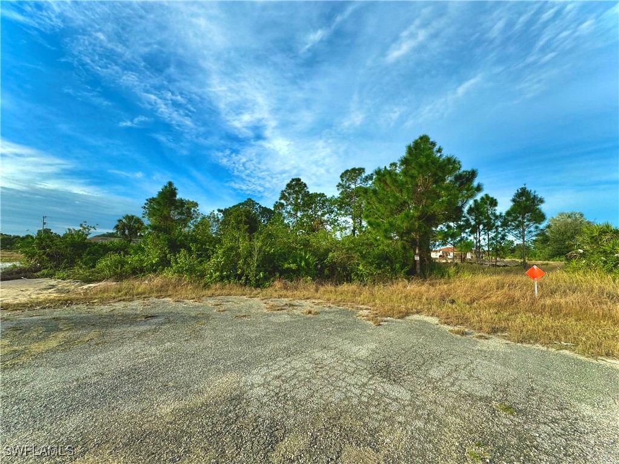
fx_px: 250
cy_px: 232
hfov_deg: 102.1
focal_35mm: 14
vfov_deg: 85.7
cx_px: 310
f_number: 2.2
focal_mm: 2.22
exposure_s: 1/2146
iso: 50
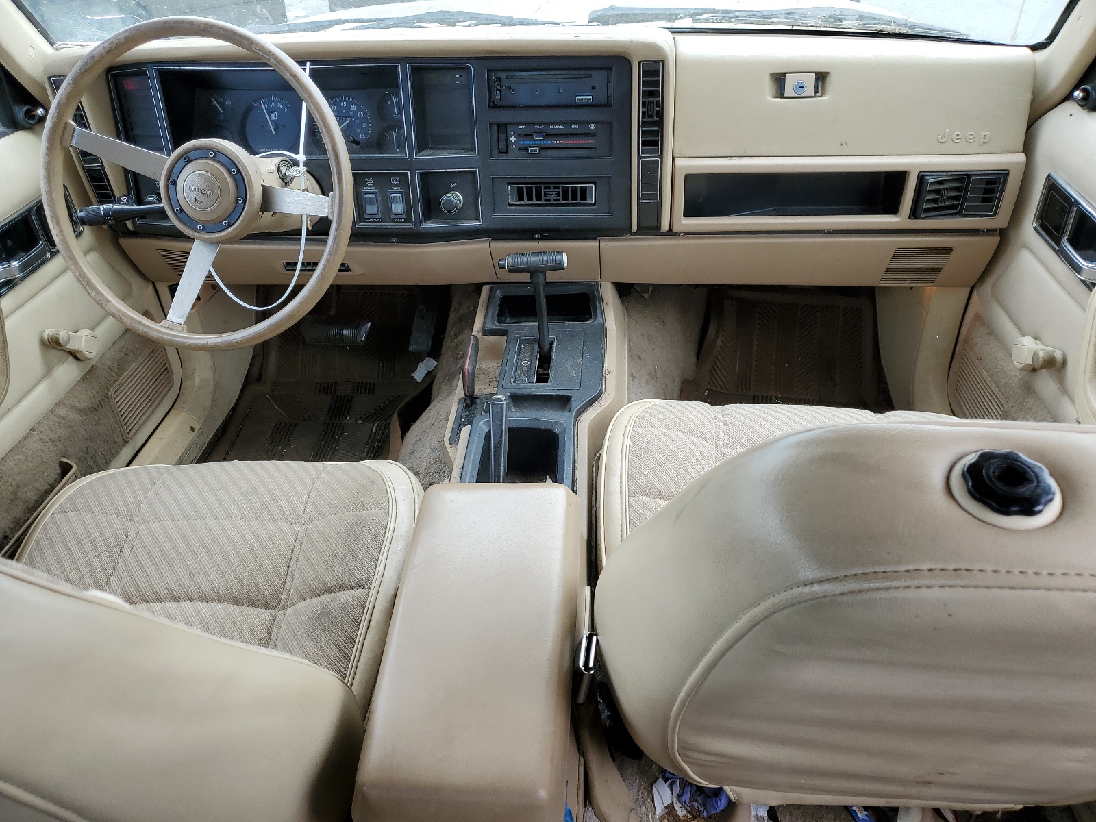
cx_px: 548
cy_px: 411
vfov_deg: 53.1
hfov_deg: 67.3
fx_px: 823
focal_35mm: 26
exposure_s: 1/455
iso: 50
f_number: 1.5
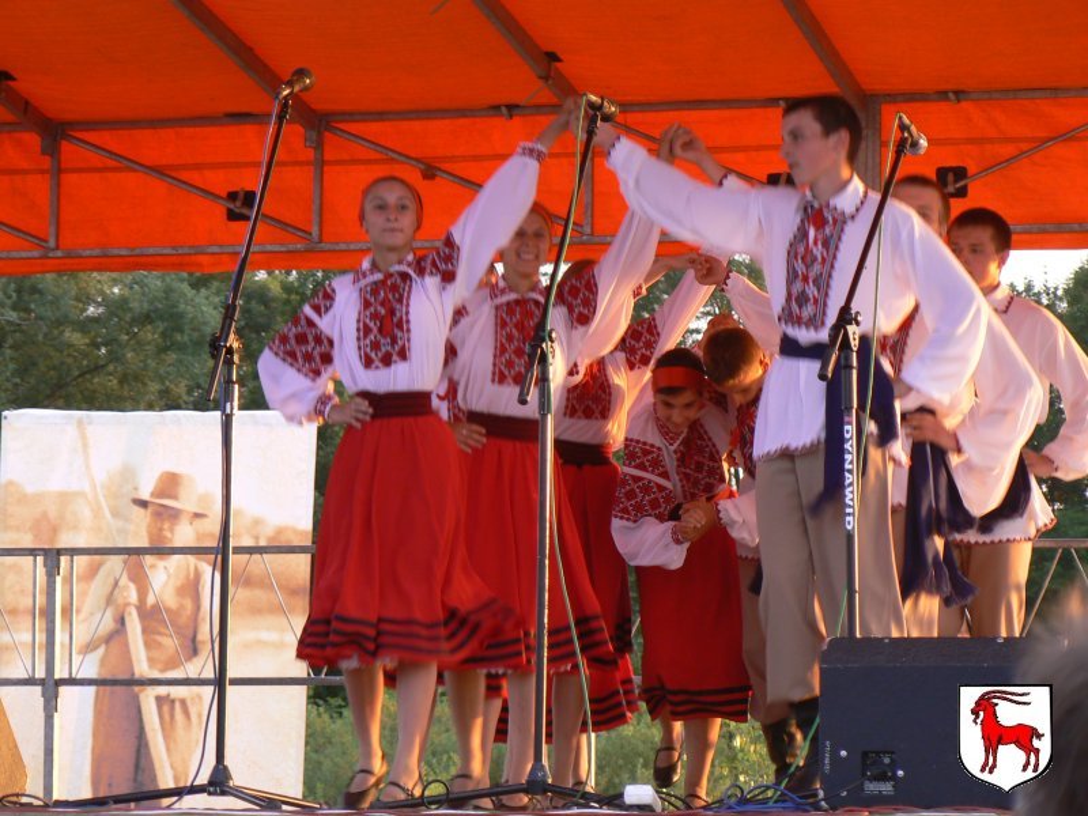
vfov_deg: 9.6
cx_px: 544
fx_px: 4840
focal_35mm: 154
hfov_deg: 12.8
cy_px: 408
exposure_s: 1/60
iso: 80
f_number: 4
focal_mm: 25.7
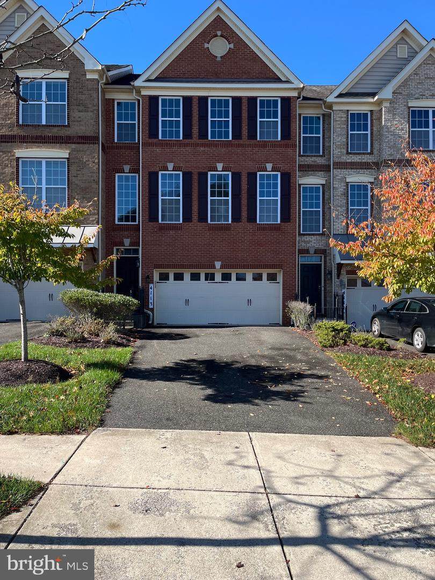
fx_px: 436
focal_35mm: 26
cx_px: 218
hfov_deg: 53.1
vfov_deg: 67.3
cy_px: 290
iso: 50
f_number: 1.6
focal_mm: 5.1
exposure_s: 1/1776
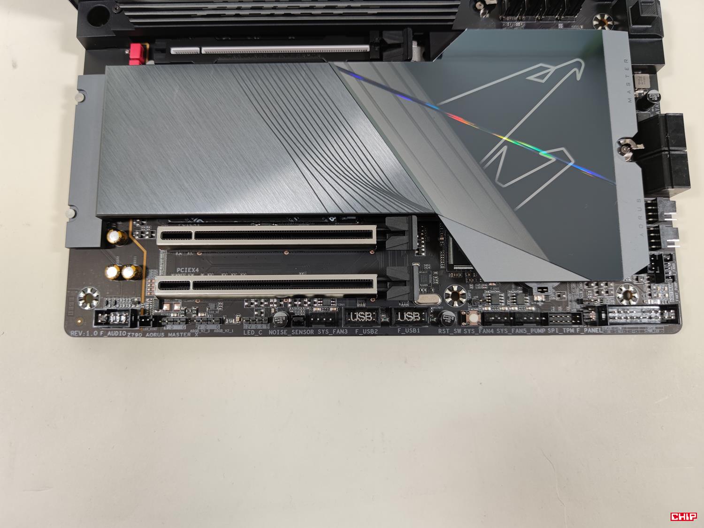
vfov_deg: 54.9
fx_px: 508
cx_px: 352
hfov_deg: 69.4
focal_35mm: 25
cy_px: 264
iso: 75
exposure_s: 1/100
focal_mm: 6.78
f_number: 1.85
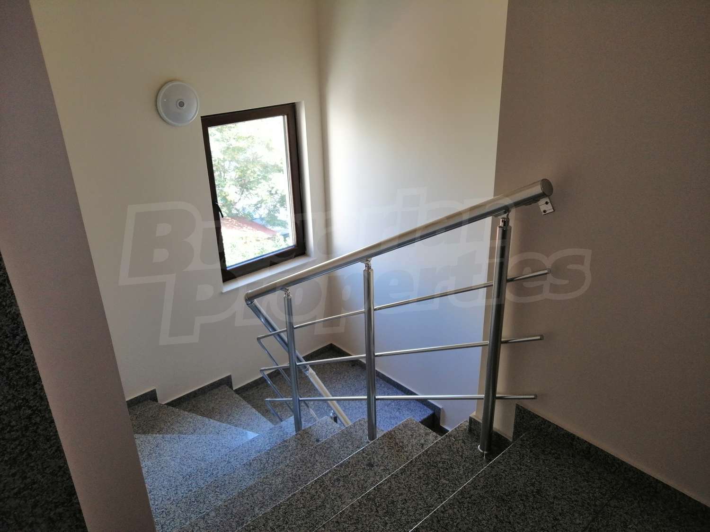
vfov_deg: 51.4
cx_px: 355
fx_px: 554
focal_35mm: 27
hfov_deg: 65.3
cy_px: 266
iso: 64
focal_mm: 3.95
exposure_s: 1/50
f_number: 1.8
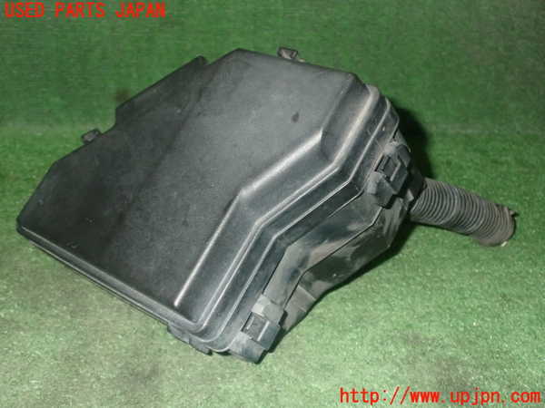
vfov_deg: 32.9
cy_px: 204
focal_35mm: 44
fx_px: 693
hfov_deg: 42.9
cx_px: 272
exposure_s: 1/40
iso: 800
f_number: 9
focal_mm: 7.84
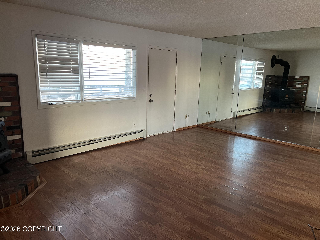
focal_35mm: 26
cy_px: 120
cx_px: 160
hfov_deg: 67.3
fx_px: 240
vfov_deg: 53.1
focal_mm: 5.7
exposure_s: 1/60
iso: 160
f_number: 1.5
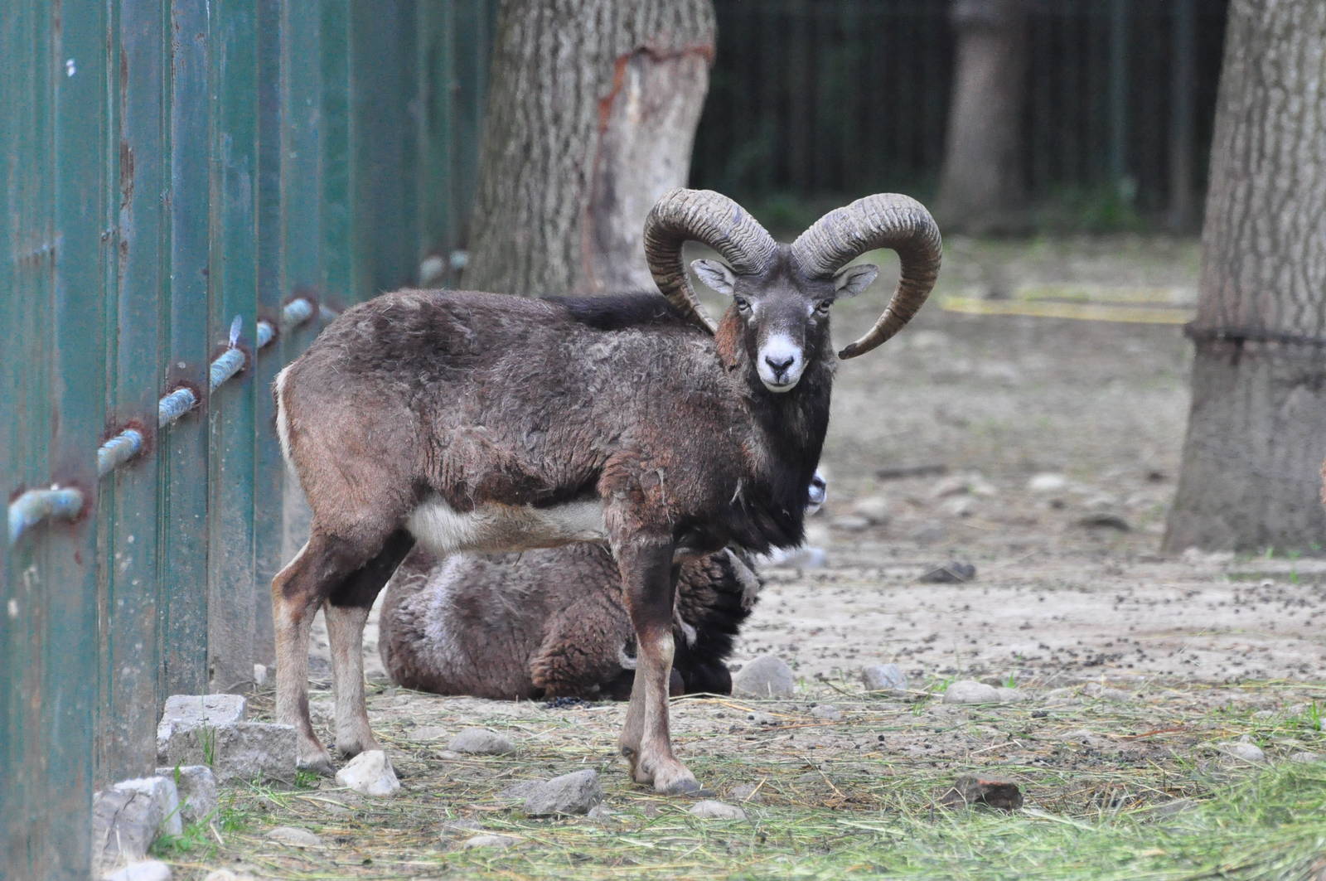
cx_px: 663
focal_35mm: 450
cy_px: 440
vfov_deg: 3.0
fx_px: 16556
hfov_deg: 4.6
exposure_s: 1/500
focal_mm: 300
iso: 3200
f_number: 5.6
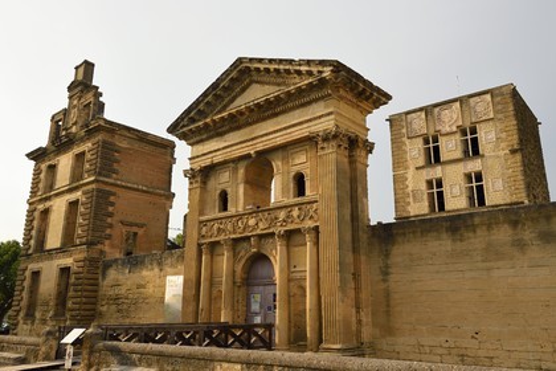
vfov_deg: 43.6
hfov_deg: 61.9
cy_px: 186
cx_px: 278
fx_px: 463
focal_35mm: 30
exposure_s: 1/160
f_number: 11
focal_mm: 30
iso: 200
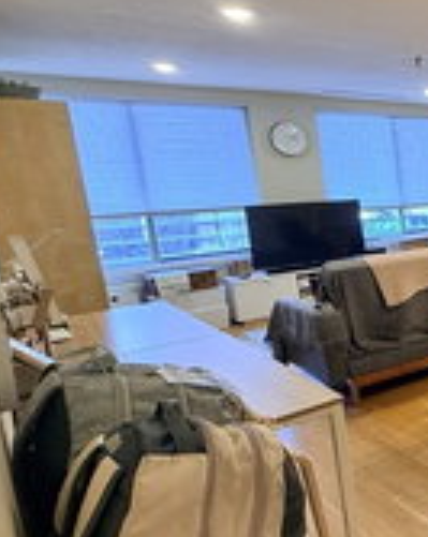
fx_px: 556
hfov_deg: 27.8
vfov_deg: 51.6
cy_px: 260
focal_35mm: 35
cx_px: 648
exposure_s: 1/60
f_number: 2.2
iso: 250
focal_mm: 2.22
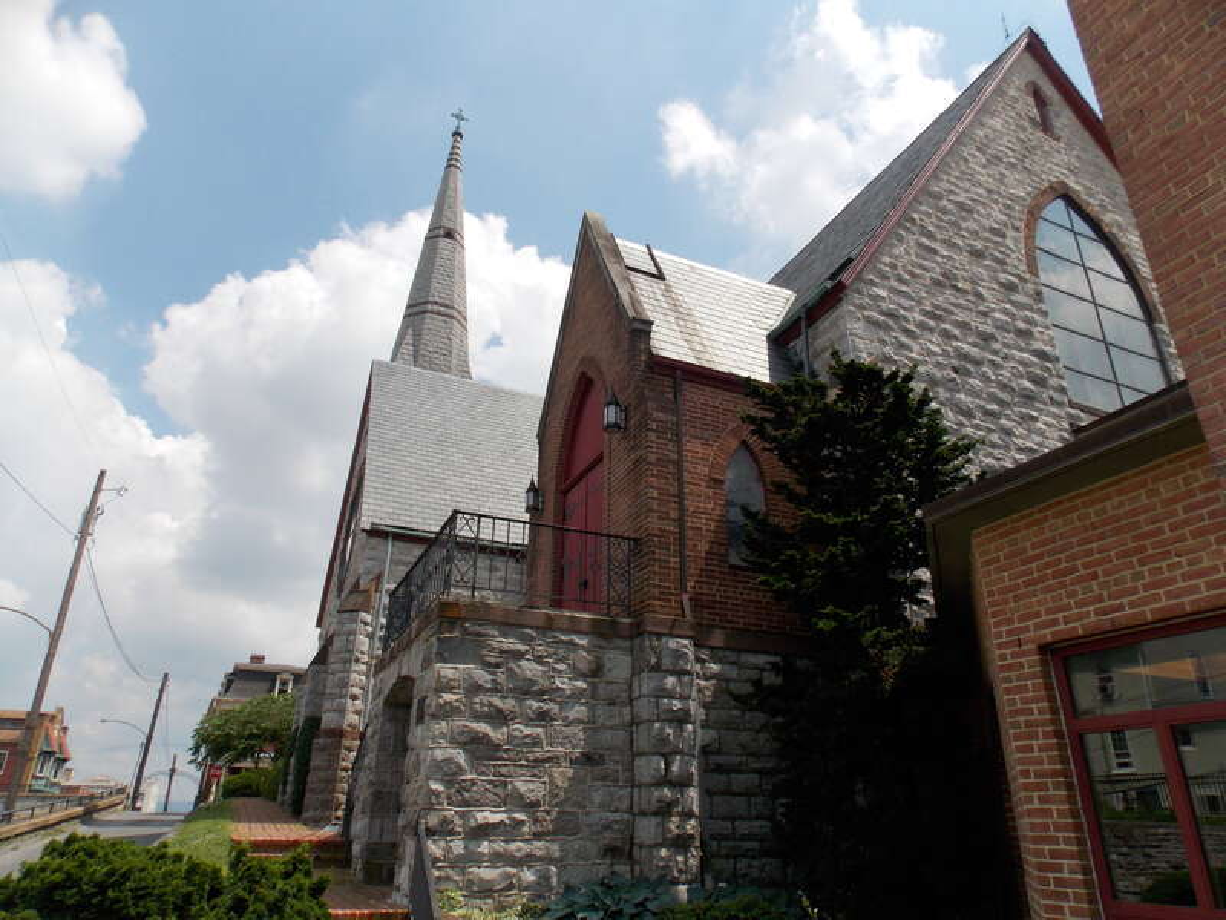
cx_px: 613
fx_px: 815
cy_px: 460
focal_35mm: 23
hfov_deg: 73.9
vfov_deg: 58.9
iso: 80
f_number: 3.1
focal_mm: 4
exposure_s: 1/1500
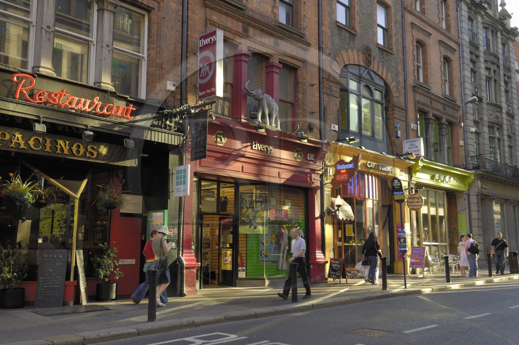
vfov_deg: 36.8
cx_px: 260
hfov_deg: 53.2
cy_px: 172
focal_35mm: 36
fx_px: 518
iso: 100
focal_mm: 24
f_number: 5.6
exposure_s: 1/60
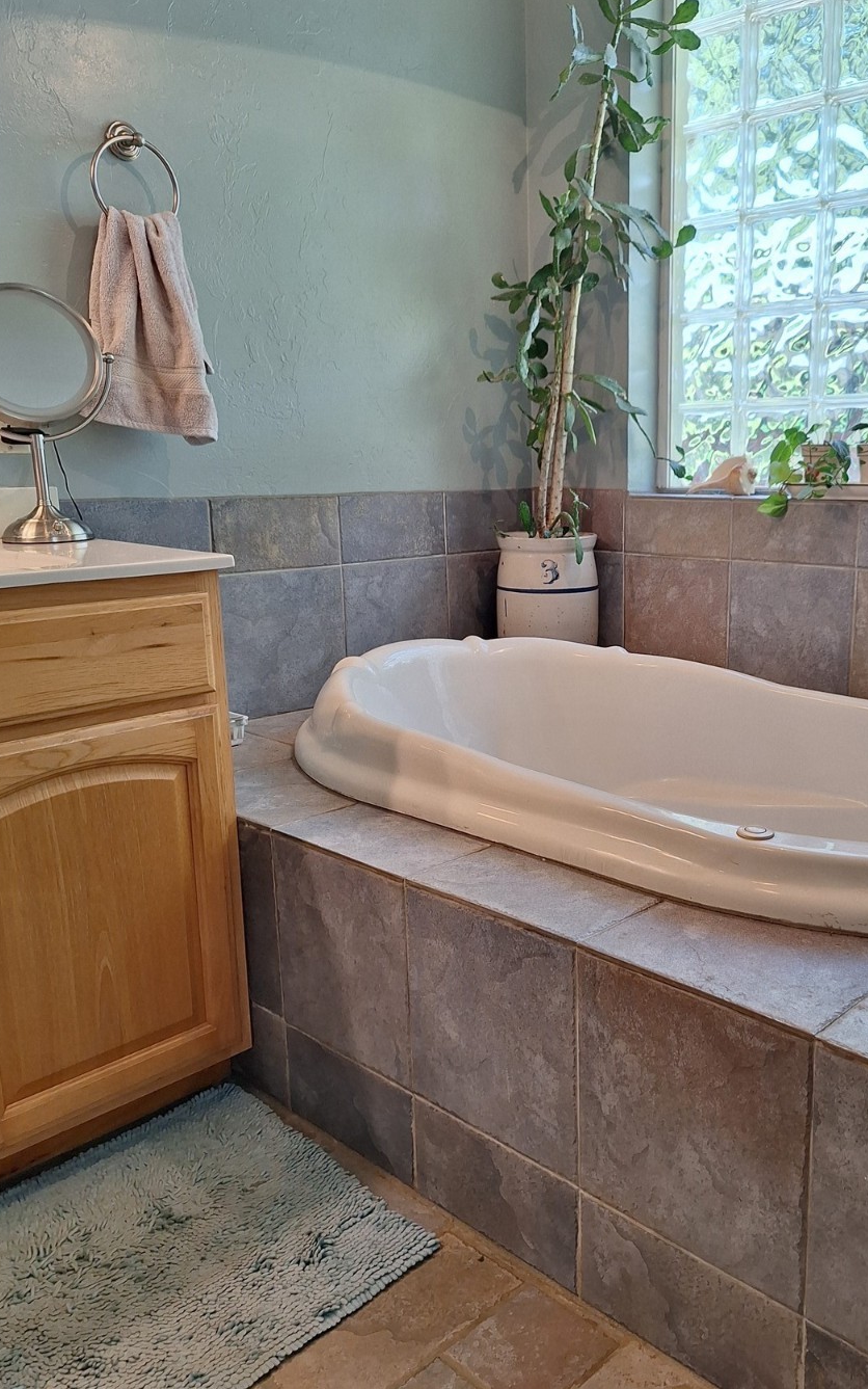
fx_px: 1059
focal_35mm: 28
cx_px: 574
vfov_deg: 66.4
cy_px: 725
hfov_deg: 44.0
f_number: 1.8
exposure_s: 1/120
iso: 64
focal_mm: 5.54
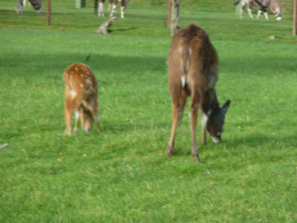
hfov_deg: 9.9
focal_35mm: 200
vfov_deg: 7.4
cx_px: 148
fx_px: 1716
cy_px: 112
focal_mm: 36
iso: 200
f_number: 5.9
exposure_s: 1/125
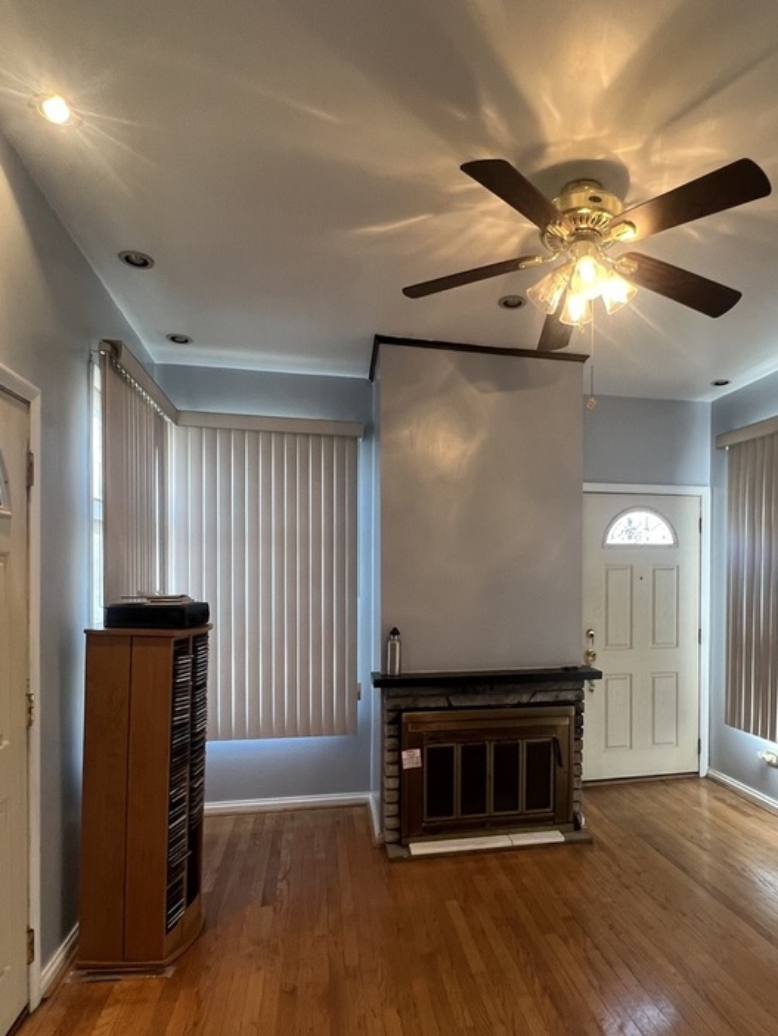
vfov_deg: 81.3
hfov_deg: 65.3
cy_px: 584
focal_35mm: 20
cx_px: 472
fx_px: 599
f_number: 1.8
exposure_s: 1/60
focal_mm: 1.57
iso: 160
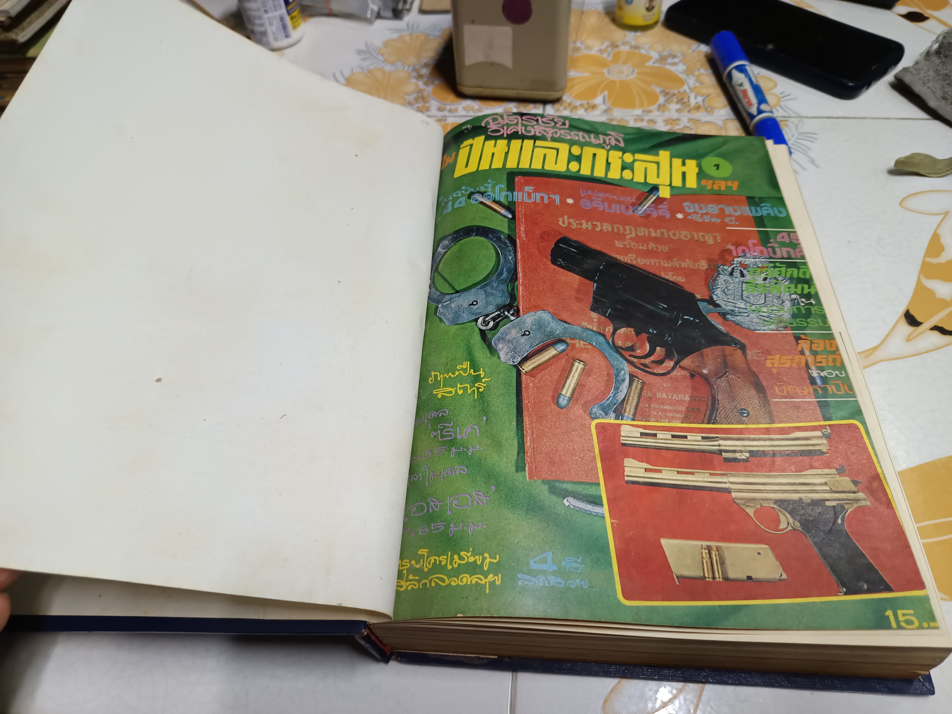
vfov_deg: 56.8
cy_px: 357
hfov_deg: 71.6
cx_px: 476
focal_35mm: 24
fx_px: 660
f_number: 1.7
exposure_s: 1/33.3
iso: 1202
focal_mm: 5.31
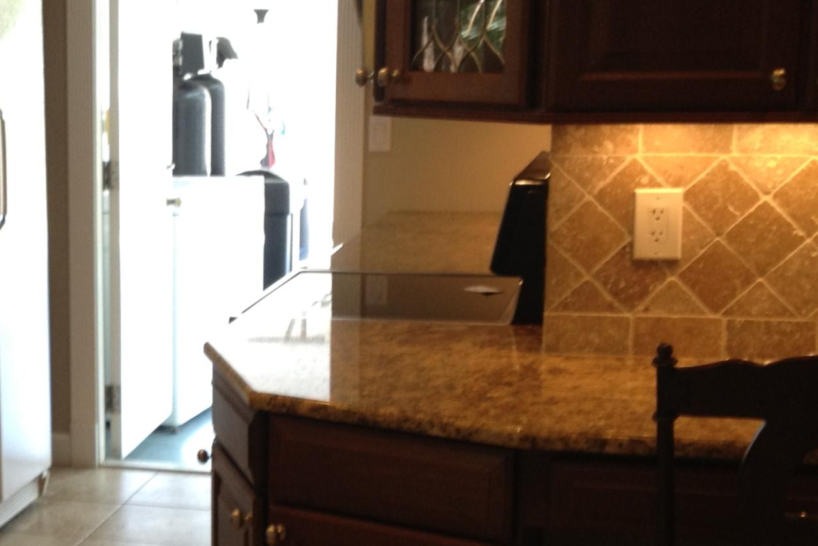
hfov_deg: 22.6
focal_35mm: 87
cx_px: 23
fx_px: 1977
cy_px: 403
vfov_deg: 15.6
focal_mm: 4.28
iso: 80
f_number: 2.4
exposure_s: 1/20
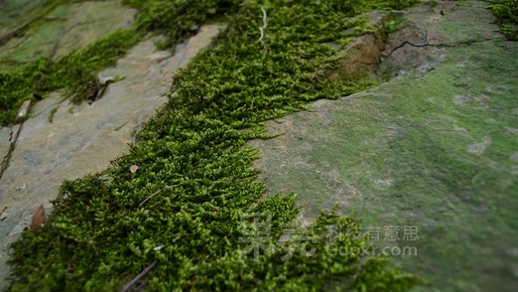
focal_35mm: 30
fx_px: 412
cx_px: 252
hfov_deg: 64.3
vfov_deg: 38.9
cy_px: 166
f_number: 3.5
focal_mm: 18
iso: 320
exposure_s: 1/125
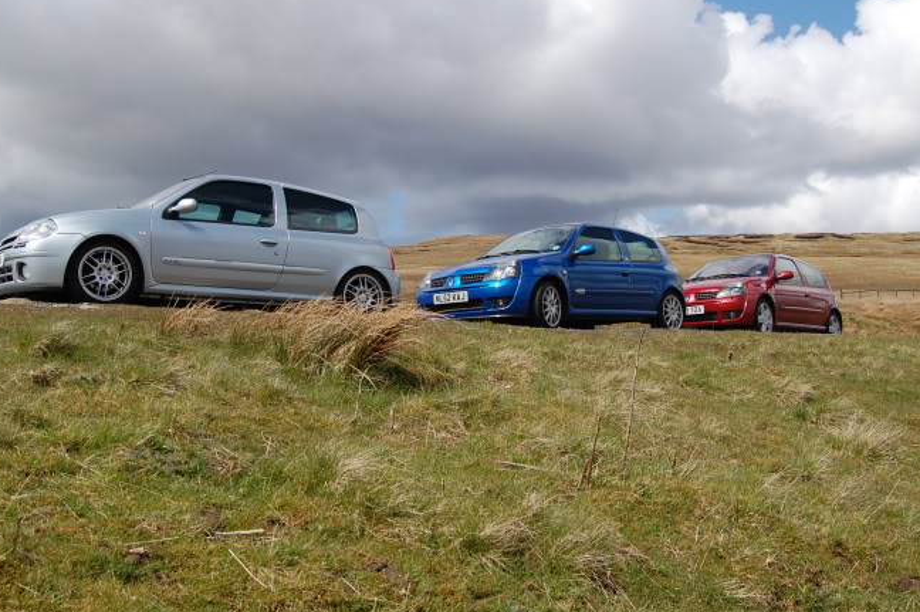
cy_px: 245
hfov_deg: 51.7
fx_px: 945
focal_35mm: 37
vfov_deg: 35.8
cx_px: 387
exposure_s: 1/400
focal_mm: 20
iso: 200
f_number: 10
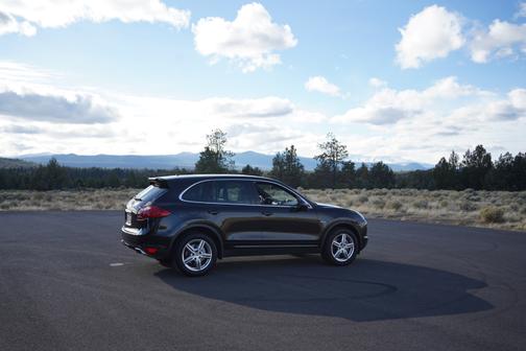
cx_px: 263
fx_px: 511
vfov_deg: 37.9
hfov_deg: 54.4
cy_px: 176
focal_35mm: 35
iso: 100
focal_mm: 35
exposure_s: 1/400
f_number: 4.5
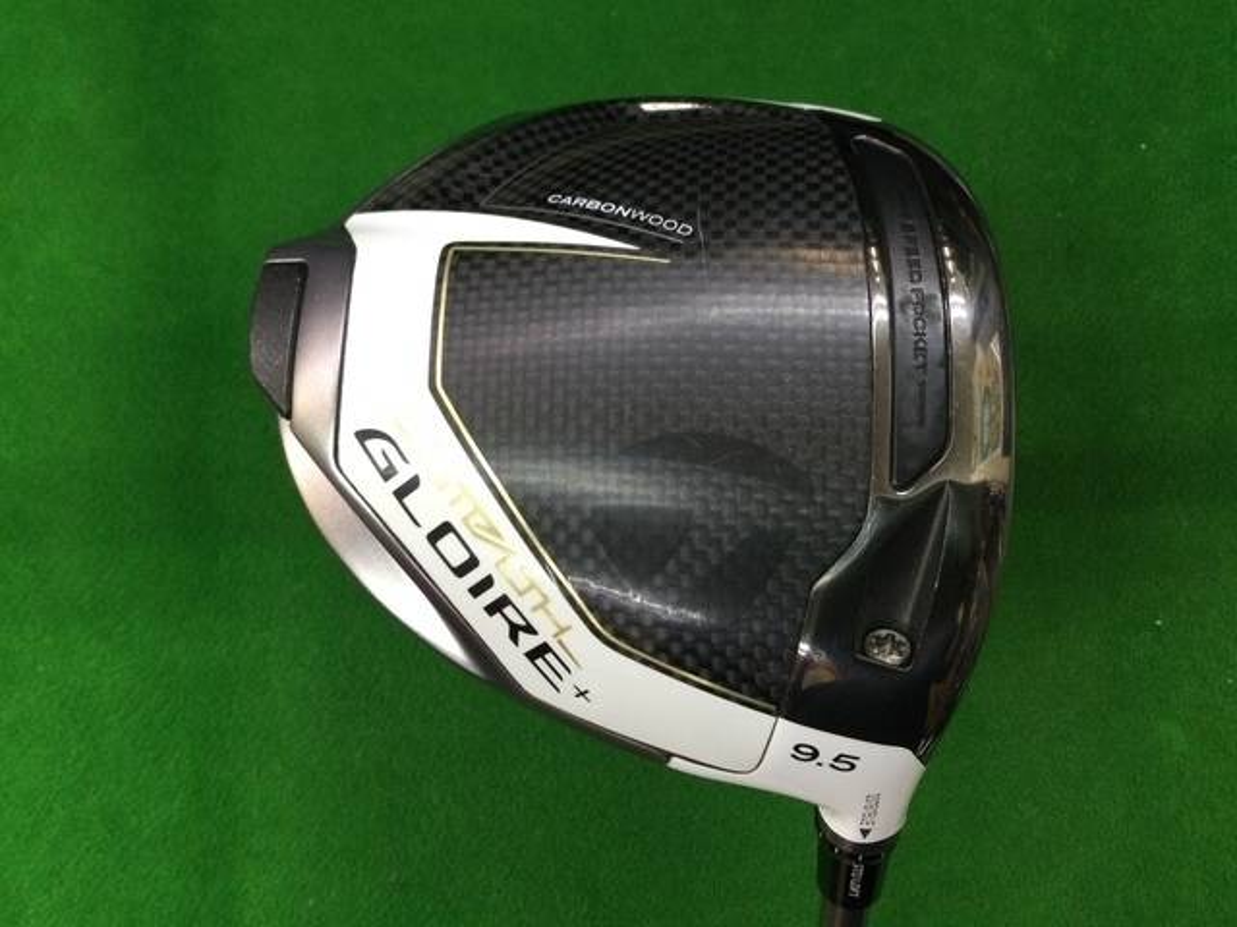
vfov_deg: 45.4
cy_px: 464
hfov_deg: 58.4
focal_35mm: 31
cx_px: 618
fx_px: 1108
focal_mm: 3.3
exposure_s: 1/30
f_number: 2.4
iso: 80
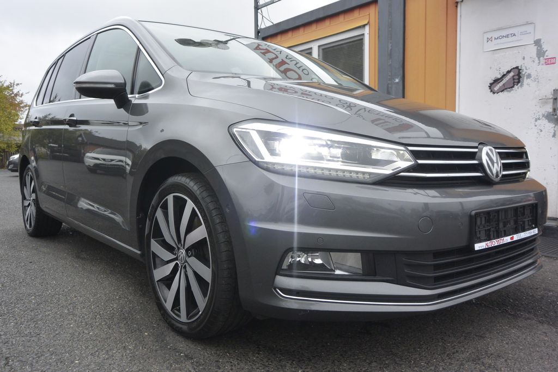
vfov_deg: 45.0
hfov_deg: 63.7
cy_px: 186
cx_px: 279
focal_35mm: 29
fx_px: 450
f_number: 3.5
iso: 400
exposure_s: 1/80
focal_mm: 11
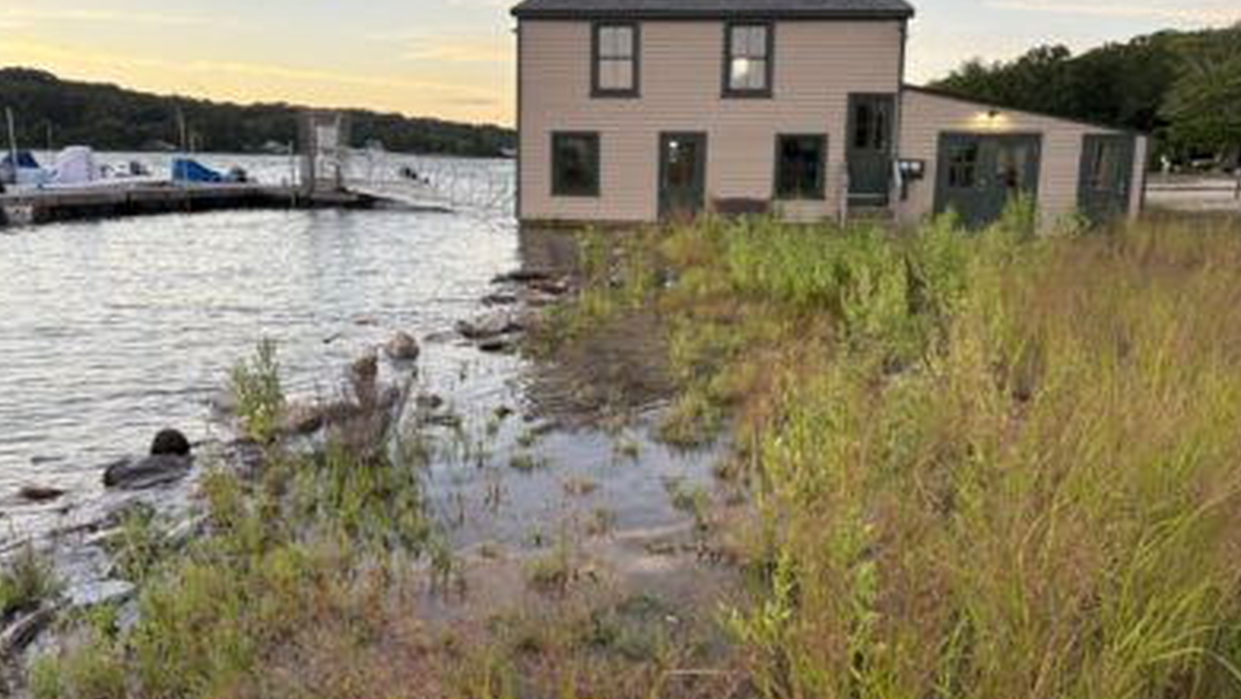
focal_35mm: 29
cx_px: 619
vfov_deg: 40.2
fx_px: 954
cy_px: 334
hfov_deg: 66.1
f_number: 1.6
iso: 80
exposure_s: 1/121
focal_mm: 5.96
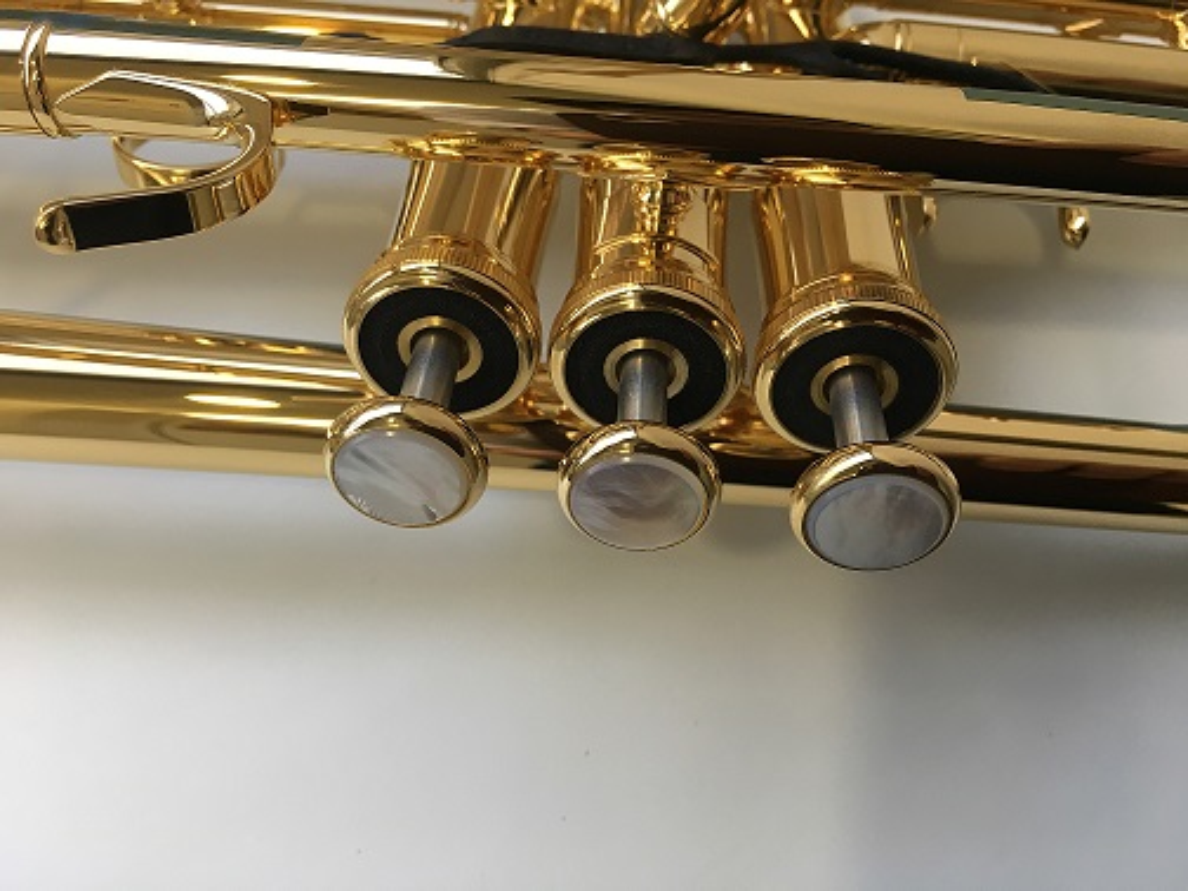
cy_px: 446
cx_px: 594
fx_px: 995
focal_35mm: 29
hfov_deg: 61.7
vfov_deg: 48.2
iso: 25
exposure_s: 1/33
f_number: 2.2
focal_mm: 4.15
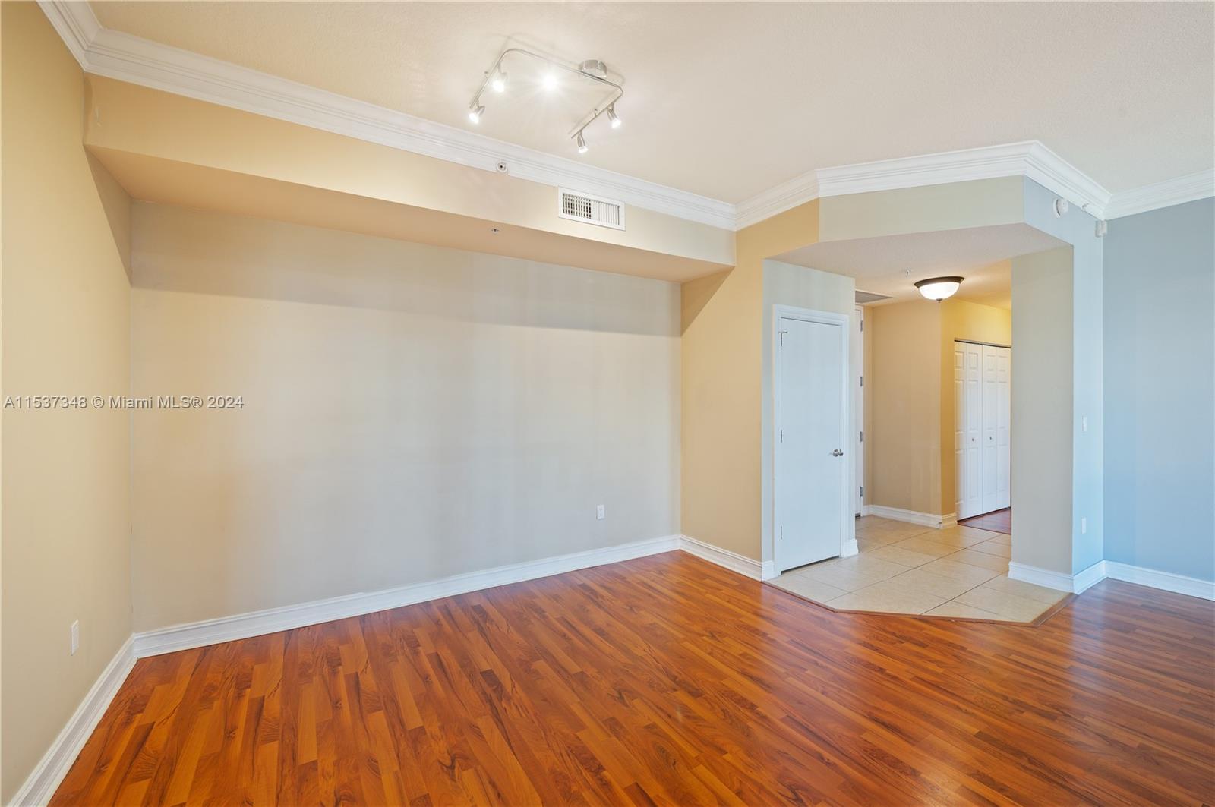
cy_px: 404
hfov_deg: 104.3
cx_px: 608
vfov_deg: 81.1
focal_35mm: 14
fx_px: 472
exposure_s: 1/2.5
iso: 200
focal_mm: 14
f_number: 8
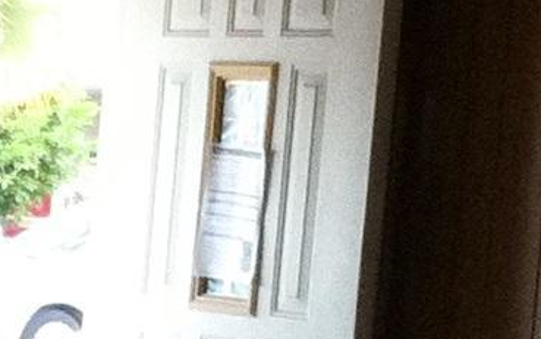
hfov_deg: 7.7
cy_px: 525
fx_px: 3835
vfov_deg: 5.0
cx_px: -548
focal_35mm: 260
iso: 200
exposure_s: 1/17
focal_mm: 3.85
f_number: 2.8
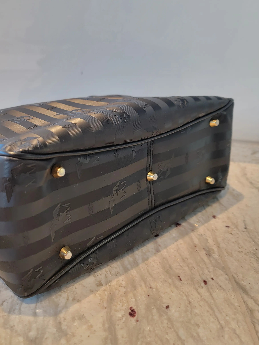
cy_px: 151
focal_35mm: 31
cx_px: 96
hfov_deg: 45.0
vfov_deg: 58.2
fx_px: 309
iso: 320
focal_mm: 6.7
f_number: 1.8
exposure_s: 1/50
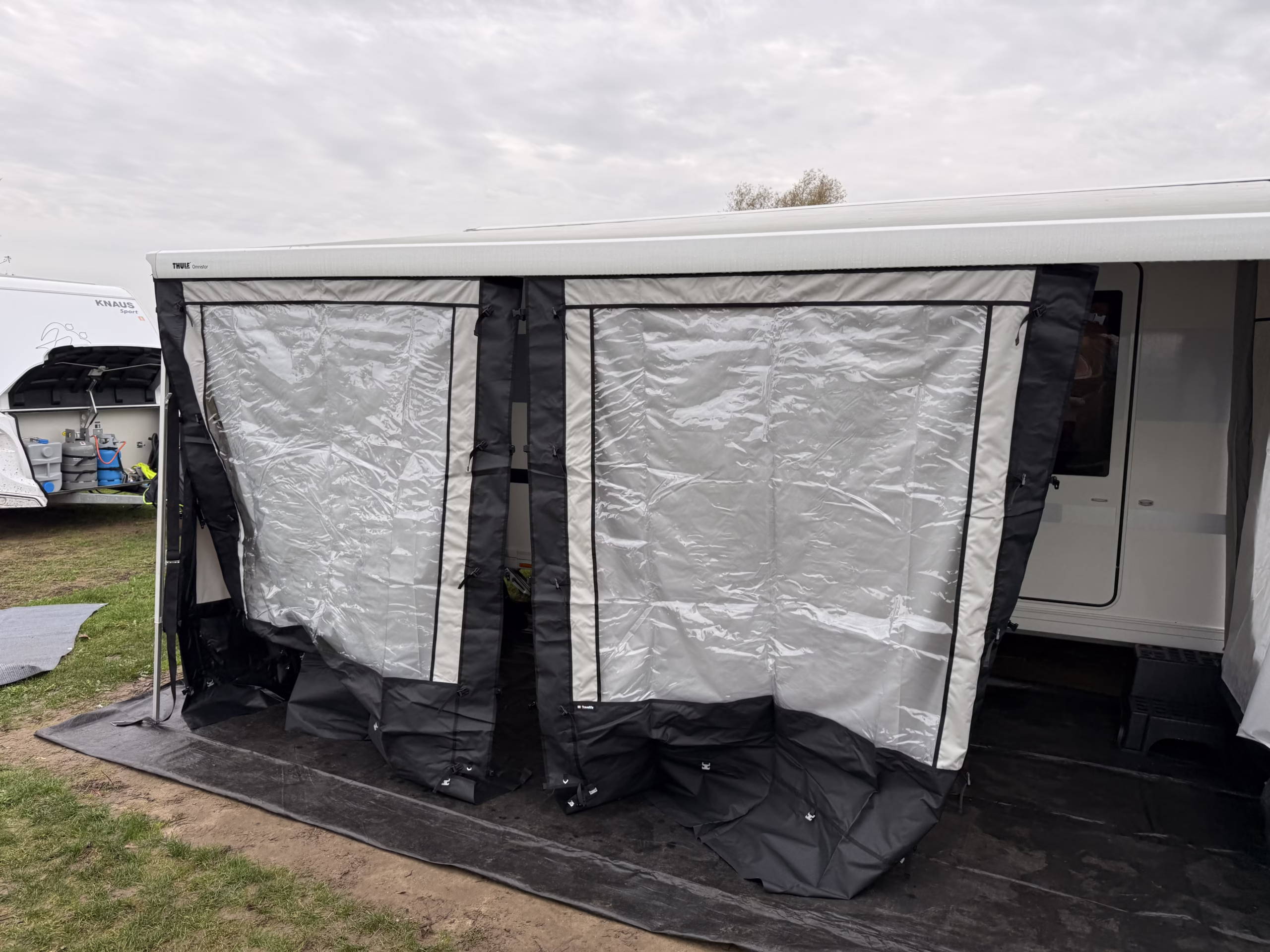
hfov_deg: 71.6
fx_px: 881
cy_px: 476
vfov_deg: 56.8
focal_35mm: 24
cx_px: 635
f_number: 1.78
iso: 64
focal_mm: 6.76
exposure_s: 1/189
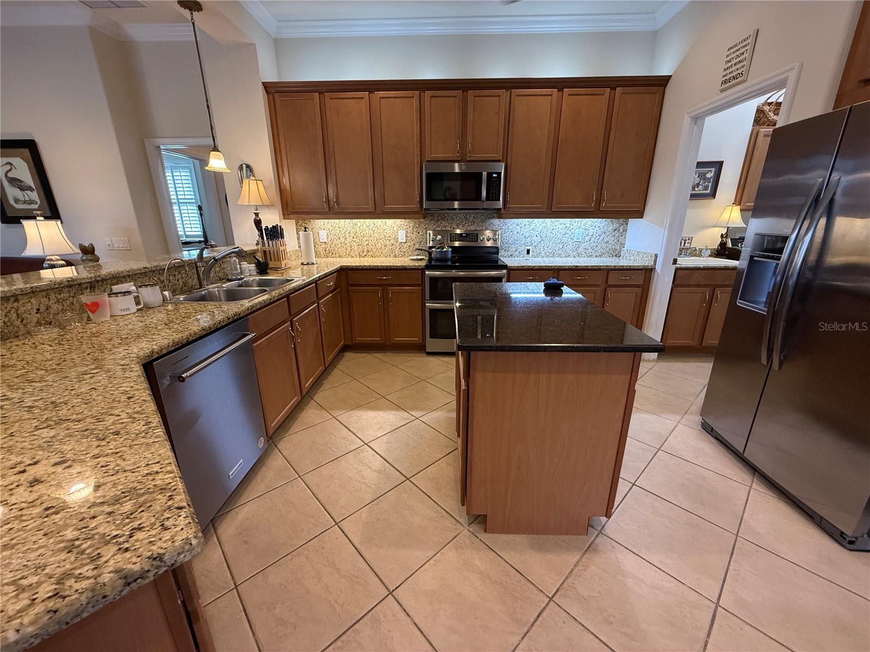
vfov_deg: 85.7
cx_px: 435
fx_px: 352
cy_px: 326
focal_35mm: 14
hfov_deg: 102.1
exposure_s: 1/60
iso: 250
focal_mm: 2.22
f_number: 2.2
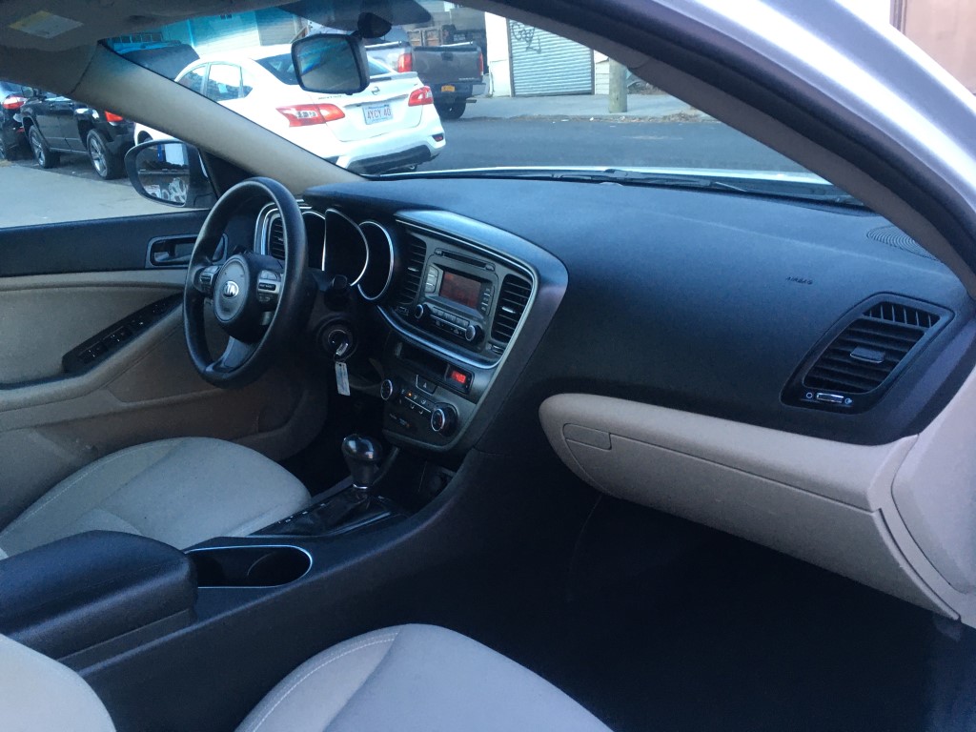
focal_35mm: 29
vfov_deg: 48.2
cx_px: 488
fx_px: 818
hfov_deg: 61.7
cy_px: 366
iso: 40
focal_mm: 4.15
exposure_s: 1/30
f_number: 2.2
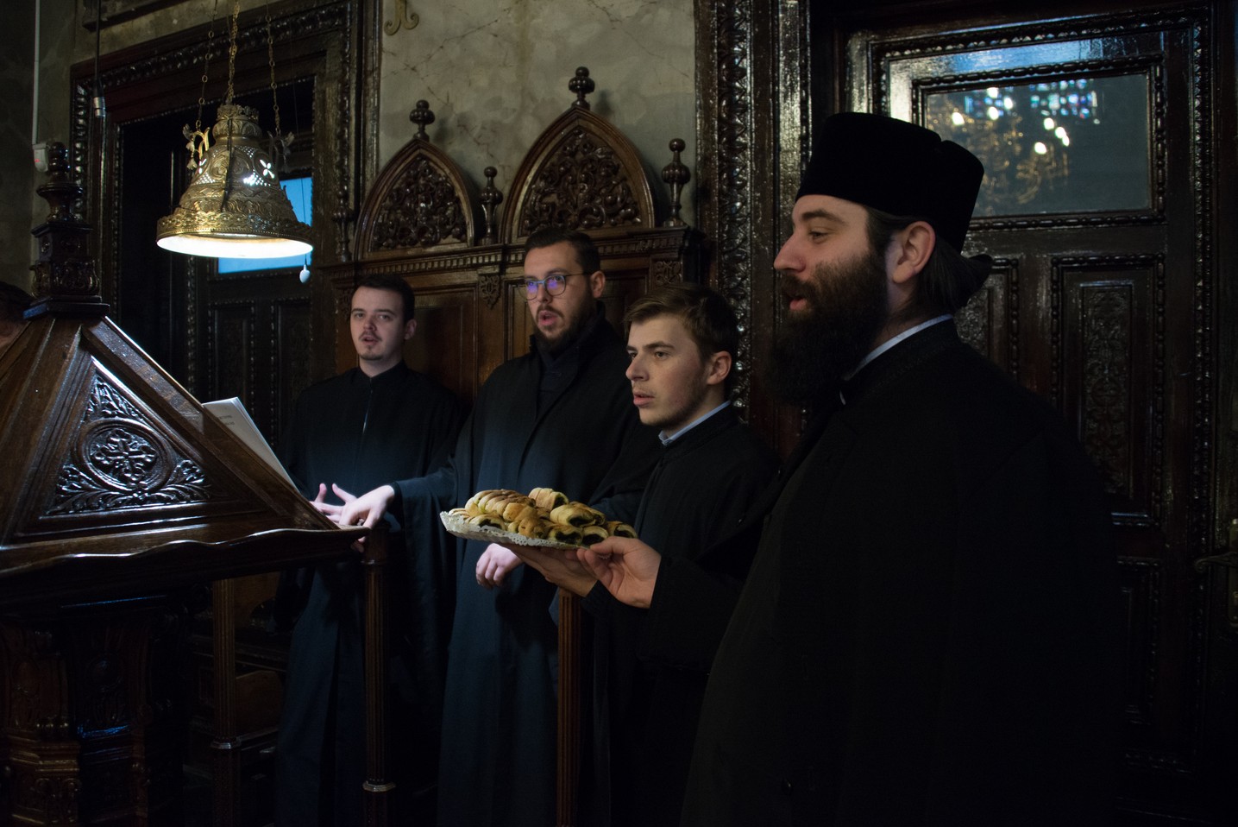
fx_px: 963
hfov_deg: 65.5
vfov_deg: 46.4
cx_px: 619
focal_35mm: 28
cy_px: 414
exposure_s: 1/60
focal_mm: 28
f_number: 3.5
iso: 2000
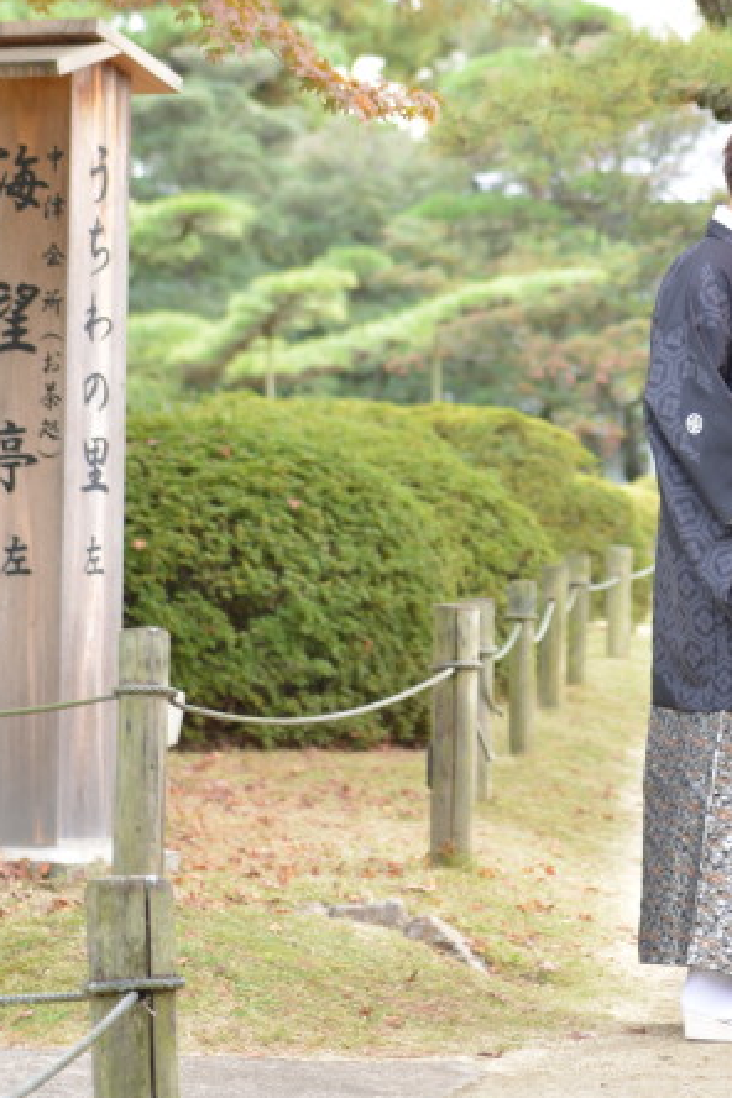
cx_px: 700
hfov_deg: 8.4
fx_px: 4941
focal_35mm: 162
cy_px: -151
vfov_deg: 12.4
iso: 200
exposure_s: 1/125
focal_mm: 60
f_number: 3.2
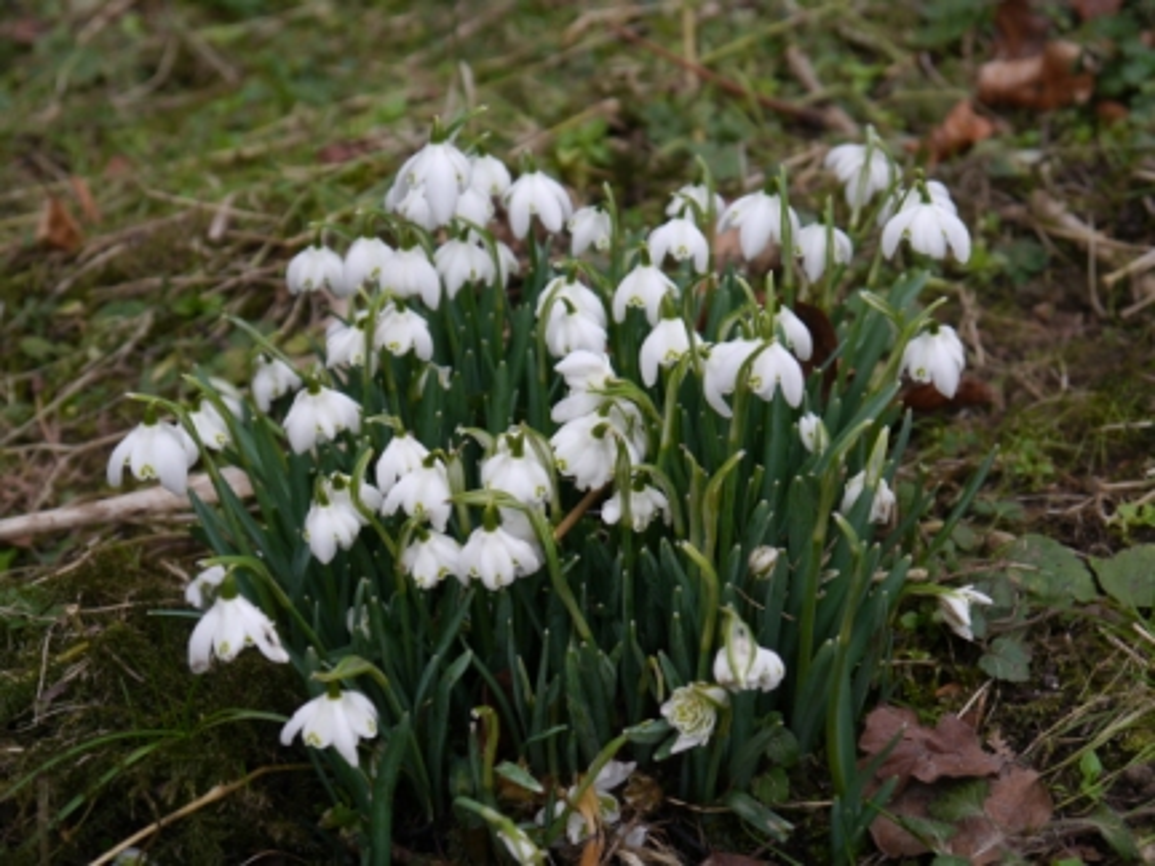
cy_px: 433
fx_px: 2202
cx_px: 578
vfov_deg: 22.3
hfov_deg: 29.4
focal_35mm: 66
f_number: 5.6
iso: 160
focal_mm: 33
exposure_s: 1/125
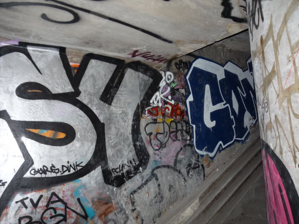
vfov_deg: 46.8
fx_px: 259
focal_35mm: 30
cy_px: 112
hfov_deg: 60.0
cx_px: 150
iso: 160
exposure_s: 1/30
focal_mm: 5.2
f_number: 3.3
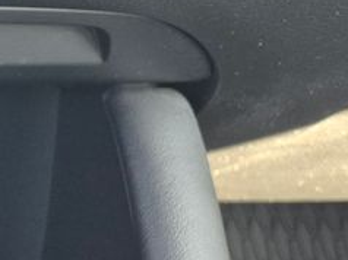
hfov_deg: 16.3
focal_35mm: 99
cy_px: -158
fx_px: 994
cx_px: -304
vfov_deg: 13.8
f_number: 1.8
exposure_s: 1/100
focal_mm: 5.4
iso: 400
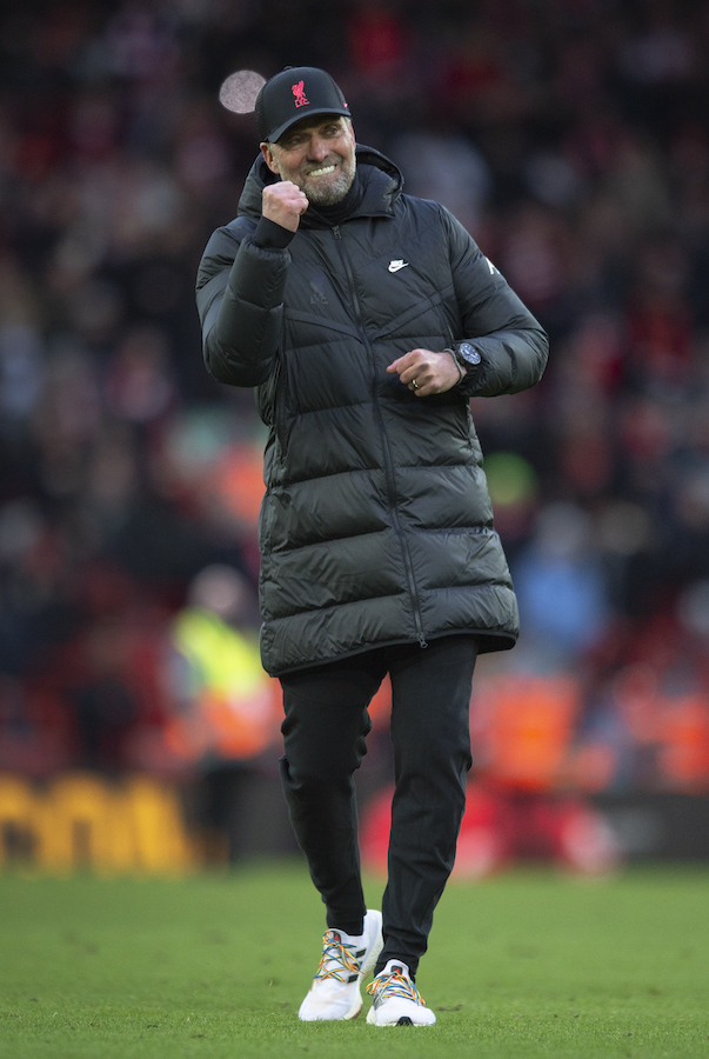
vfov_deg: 5.1
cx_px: 354
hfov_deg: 3.4
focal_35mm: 400
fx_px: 11775
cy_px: 530
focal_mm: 400
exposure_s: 1/2000
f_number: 2.8
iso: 1600
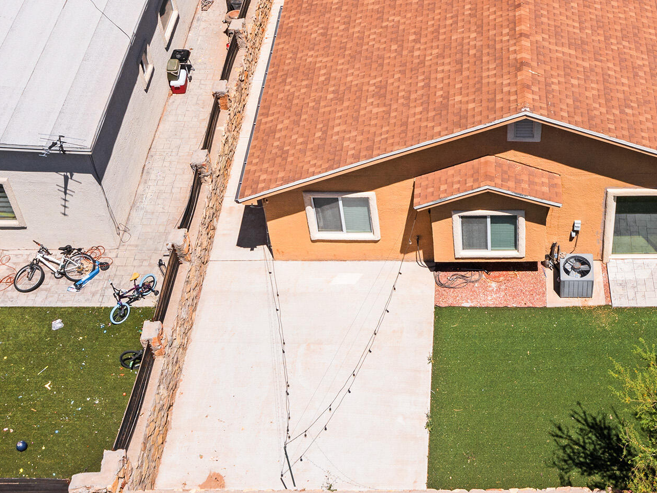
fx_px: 1101
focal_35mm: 58
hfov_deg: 32.5
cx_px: 501
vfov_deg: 24.7
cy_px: 76
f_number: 6.3
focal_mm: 10.26
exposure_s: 1/800
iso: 100
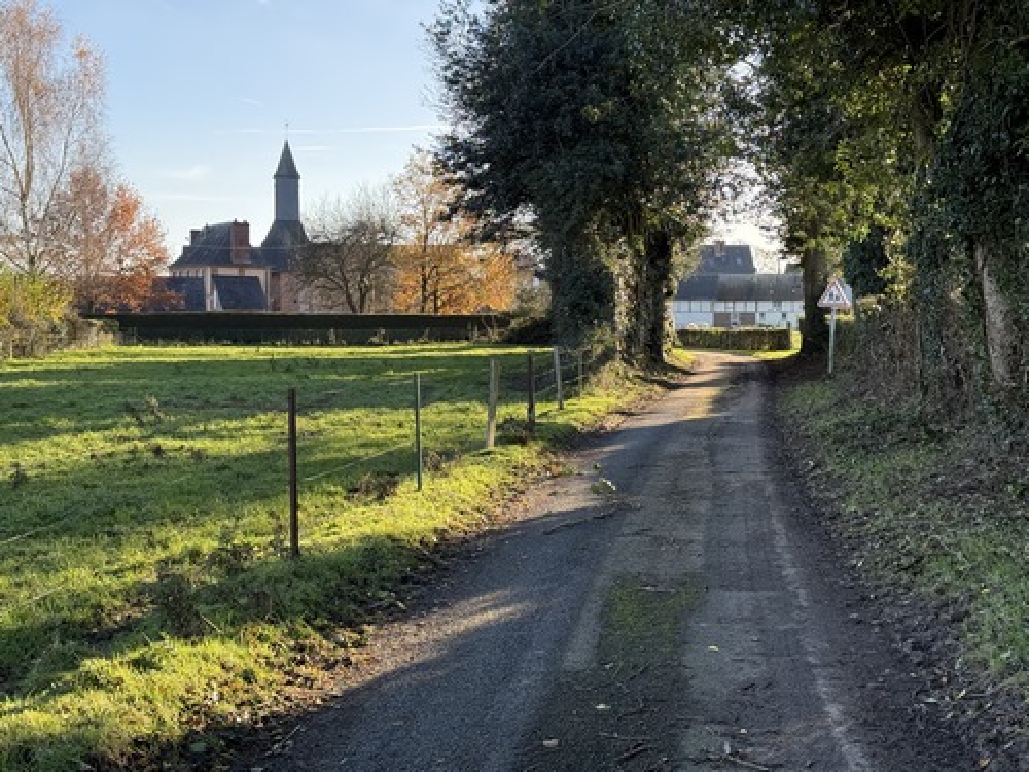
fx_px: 1427
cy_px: 386
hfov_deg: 39.7
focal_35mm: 48
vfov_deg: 30.3
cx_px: 514
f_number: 1.78
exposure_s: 1/885
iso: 80
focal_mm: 6.76
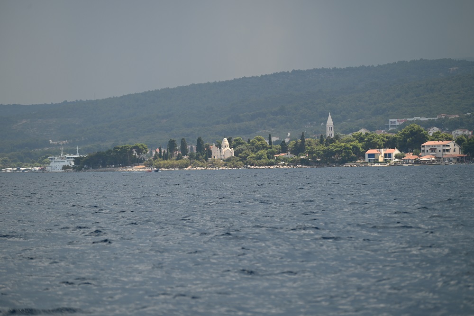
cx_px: 237
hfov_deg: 10.3
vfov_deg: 6.9
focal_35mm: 200
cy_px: 158
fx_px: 2634
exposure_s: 1/500
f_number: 5.3
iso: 100
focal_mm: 200
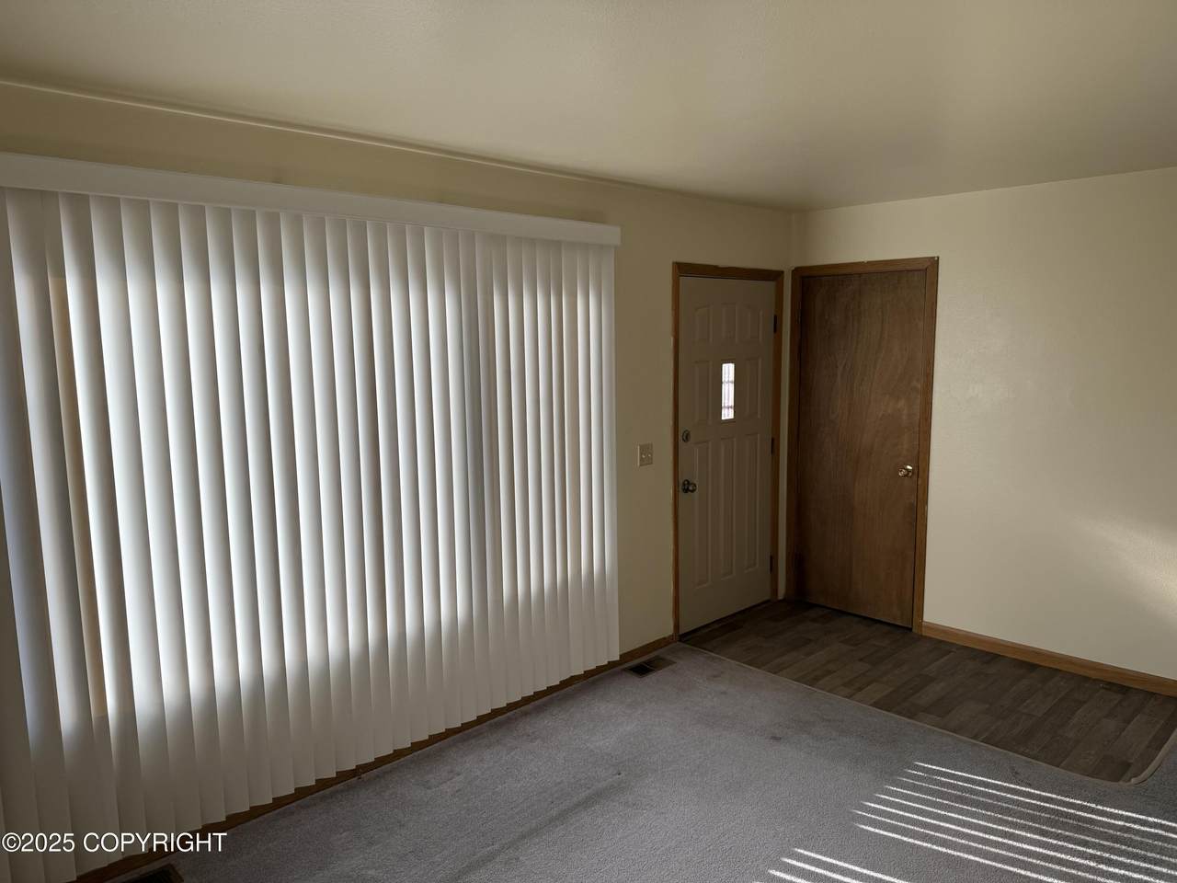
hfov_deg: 71.6
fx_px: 816
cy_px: 442
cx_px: 588
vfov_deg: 56.8
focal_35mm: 24
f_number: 1.78
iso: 80
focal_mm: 6.76
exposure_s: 1/888
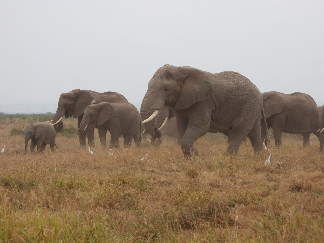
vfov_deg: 7.4
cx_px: 162
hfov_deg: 9.9
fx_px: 1872
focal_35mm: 200
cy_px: 122
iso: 100
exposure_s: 1/640
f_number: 4.5
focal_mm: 35.9
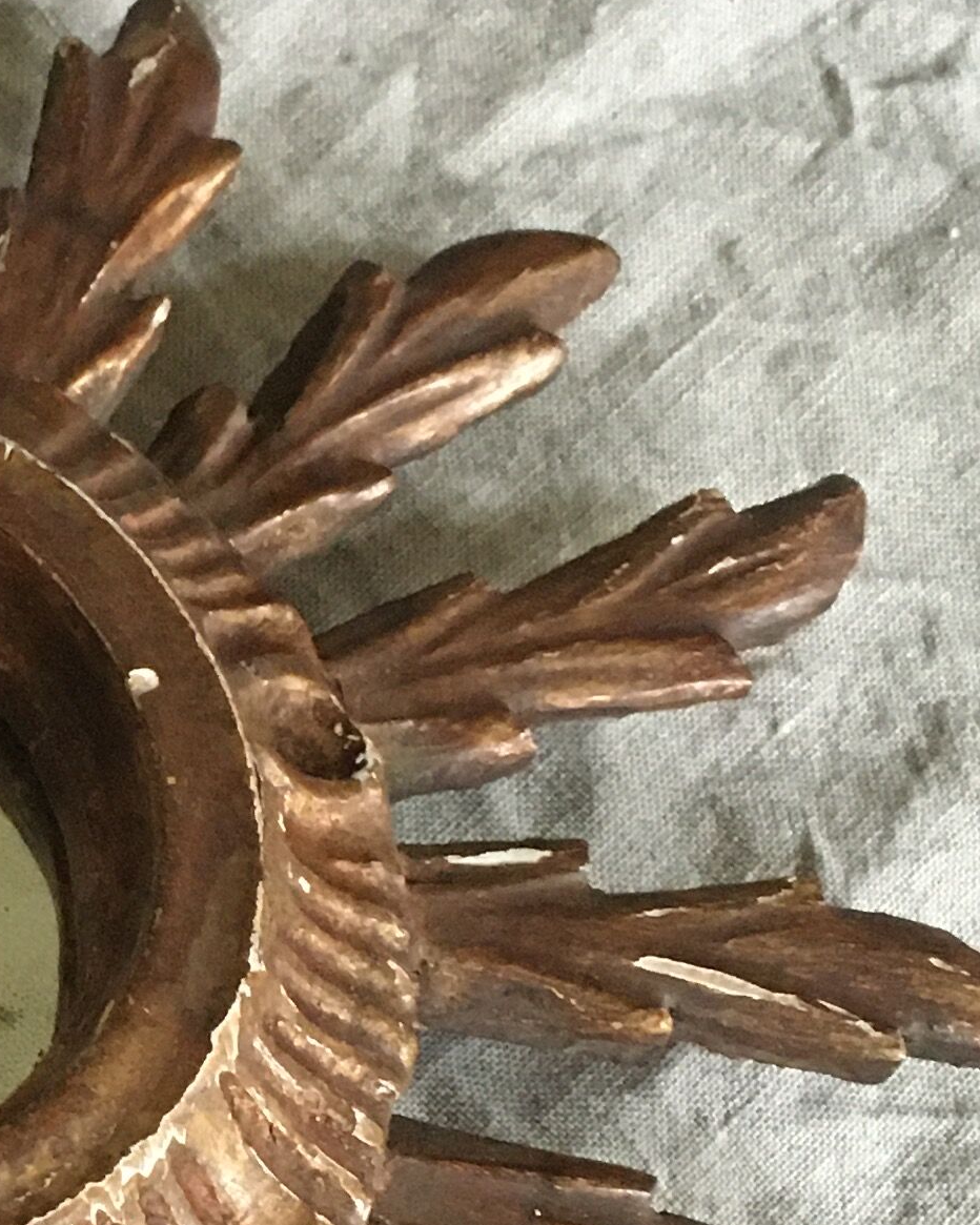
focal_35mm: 98
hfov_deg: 14.9
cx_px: -358
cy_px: 997
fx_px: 3553
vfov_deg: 19.3
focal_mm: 4.15
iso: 250
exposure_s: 1/17
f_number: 2.2
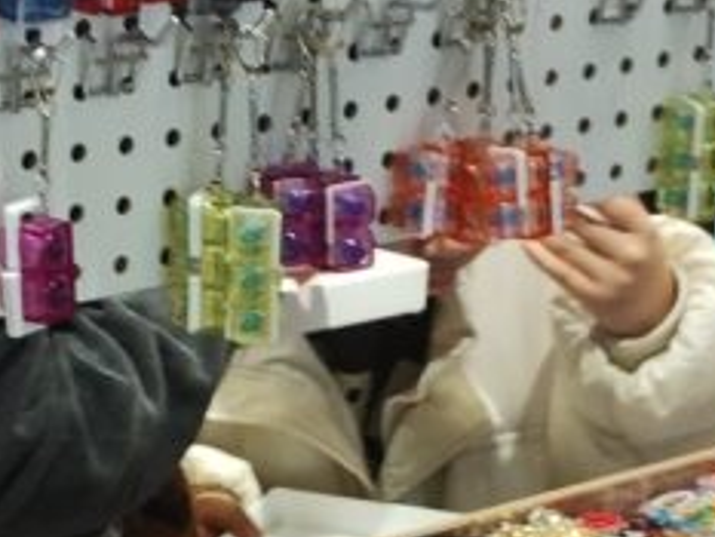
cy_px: 565
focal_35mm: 154
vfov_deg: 9.6
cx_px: 25
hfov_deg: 12.7
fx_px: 3183
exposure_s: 1/50
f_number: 1.8
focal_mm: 4.27
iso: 550
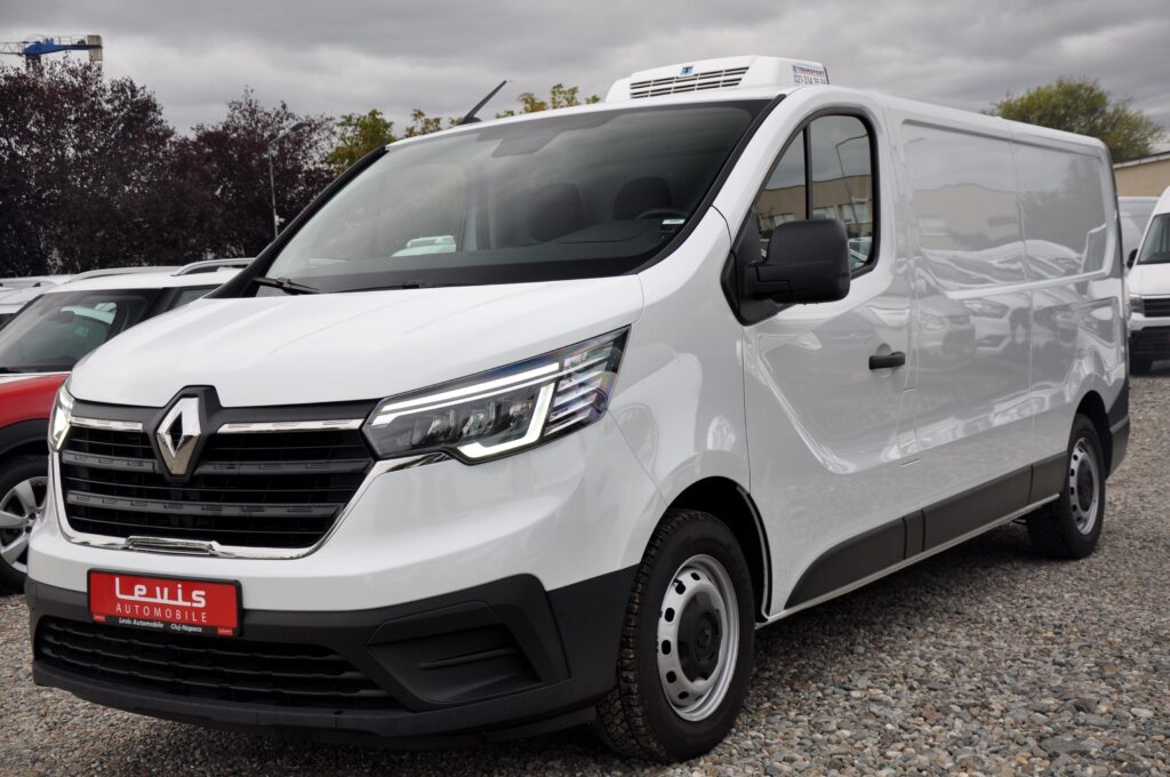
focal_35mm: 48
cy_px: 388
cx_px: 585
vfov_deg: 28.0
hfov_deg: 41.2
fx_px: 1558
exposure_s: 1/125
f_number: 5.6
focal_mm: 32
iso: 500
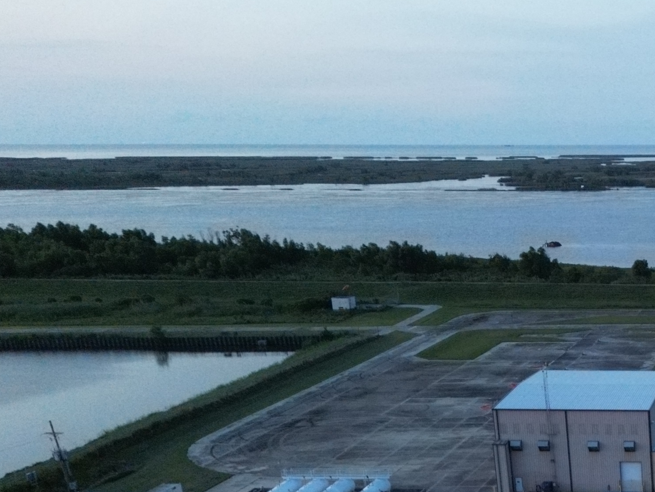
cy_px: 618
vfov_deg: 20.8
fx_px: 1230
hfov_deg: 26.3
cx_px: 801
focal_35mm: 65
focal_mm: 6.72
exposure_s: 1/8
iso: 840
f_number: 1.7
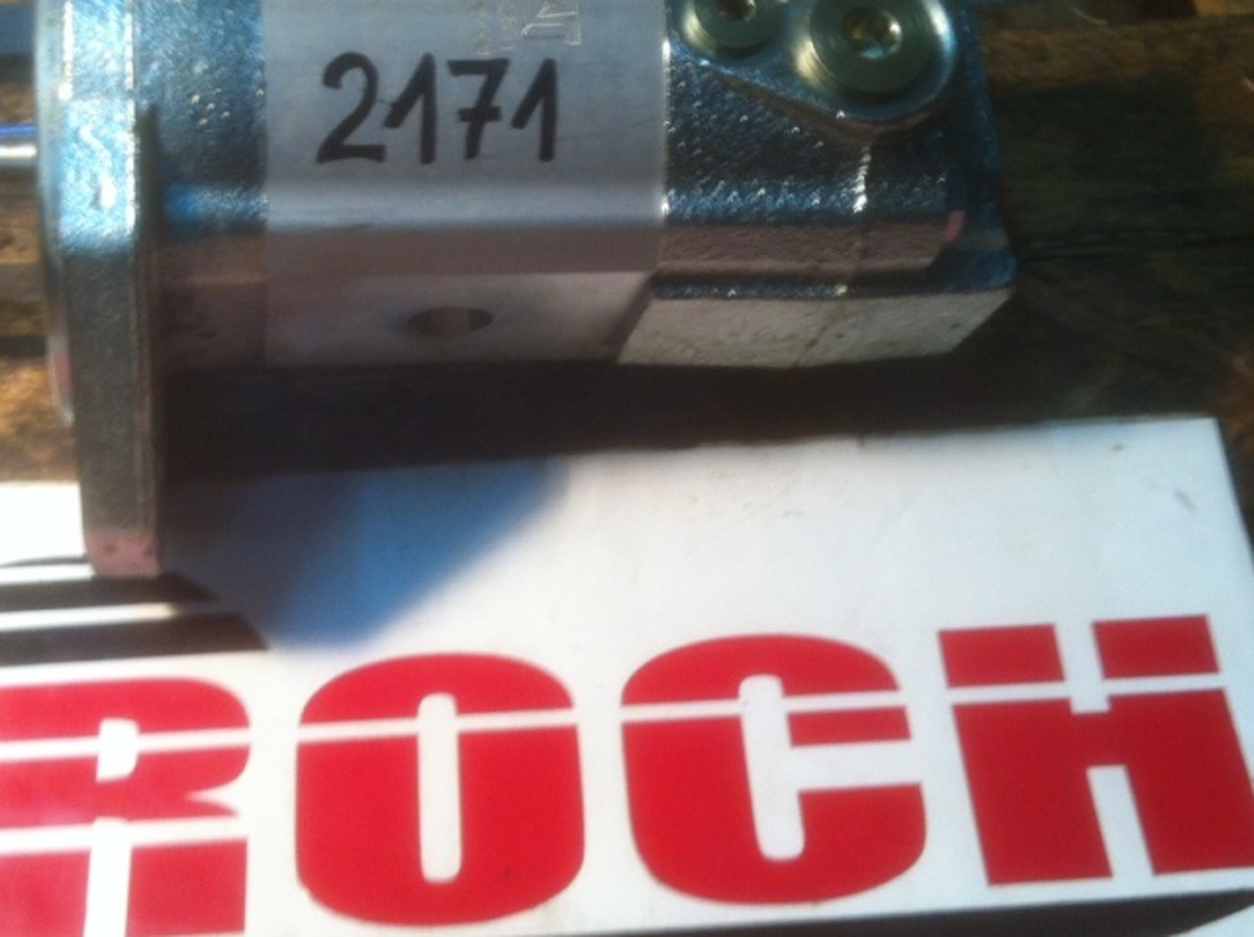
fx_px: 2026
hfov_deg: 34.3
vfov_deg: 25.9
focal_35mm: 56
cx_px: 525
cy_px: 340
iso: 100
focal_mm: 3.85
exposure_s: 1/15
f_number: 2.8
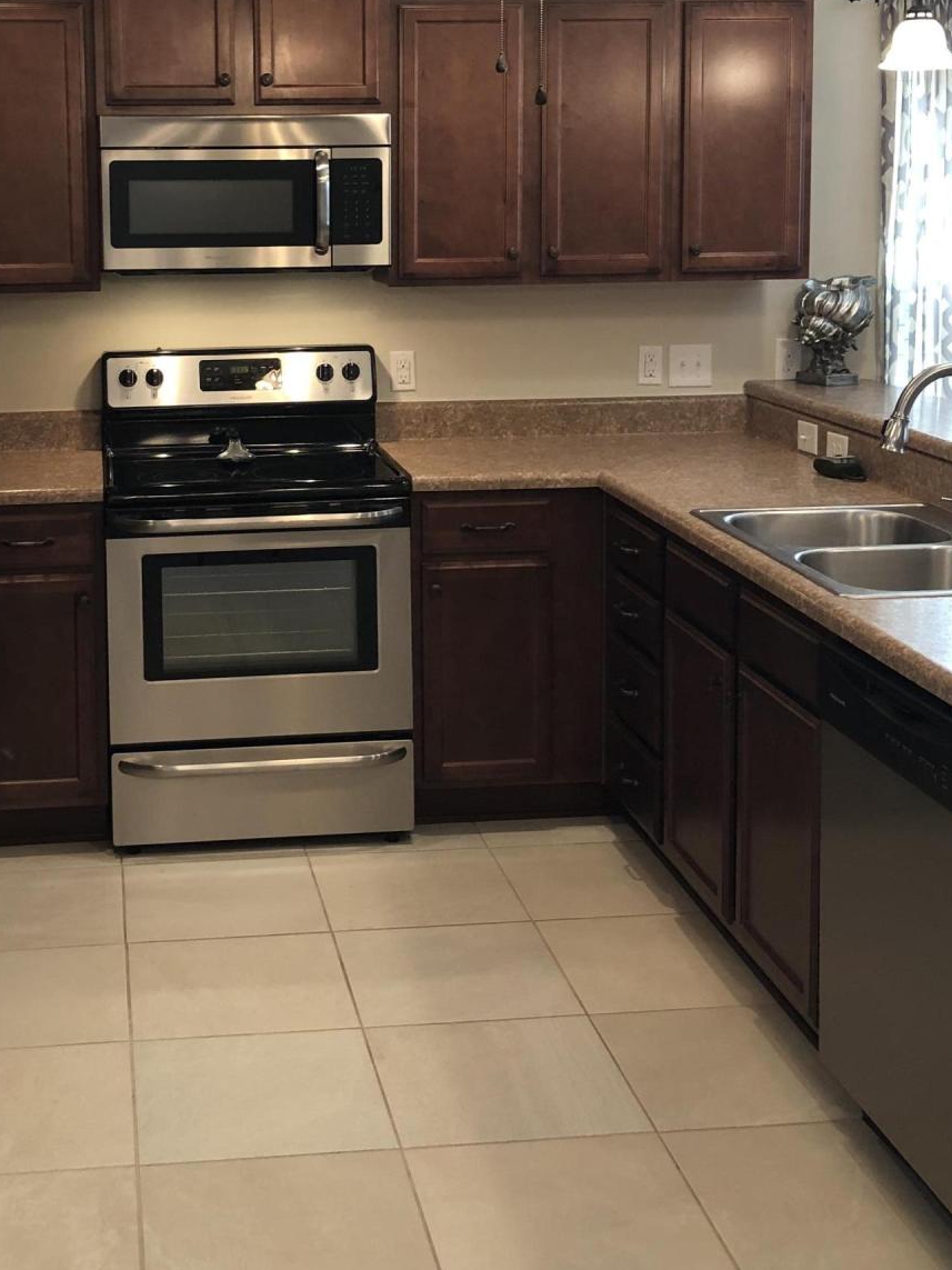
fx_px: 1797
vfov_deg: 38.2
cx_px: 271
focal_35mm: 49
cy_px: 360
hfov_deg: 29.3
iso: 40
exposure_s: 1/20
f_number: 1.8
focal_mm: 3.99
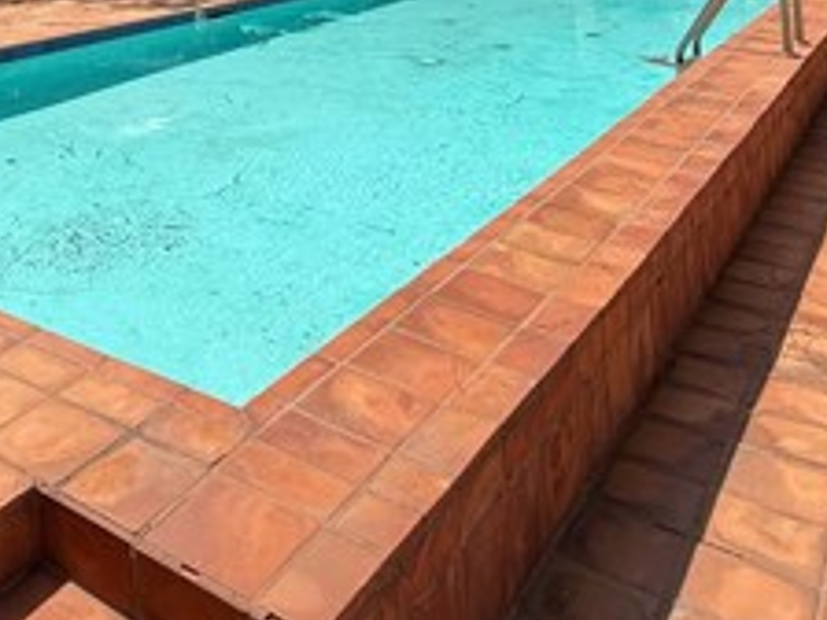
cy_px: -177
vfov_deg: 29.3
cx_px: 85
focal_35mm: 40
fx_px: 956
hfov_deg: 42.9
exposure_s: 1/1235
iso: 50
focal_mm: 2.22
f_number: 2.2
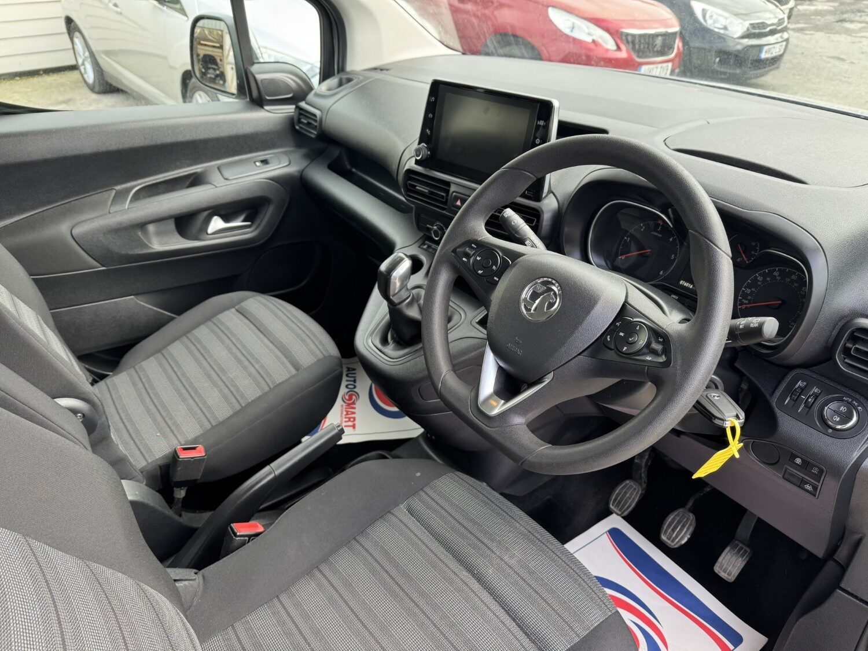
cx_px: 434
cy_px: 326
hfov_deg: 71.6
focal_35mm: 24
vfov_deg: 56.8
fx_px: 602
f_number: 1.78
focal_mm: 6.76
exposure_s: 1/121
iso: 80
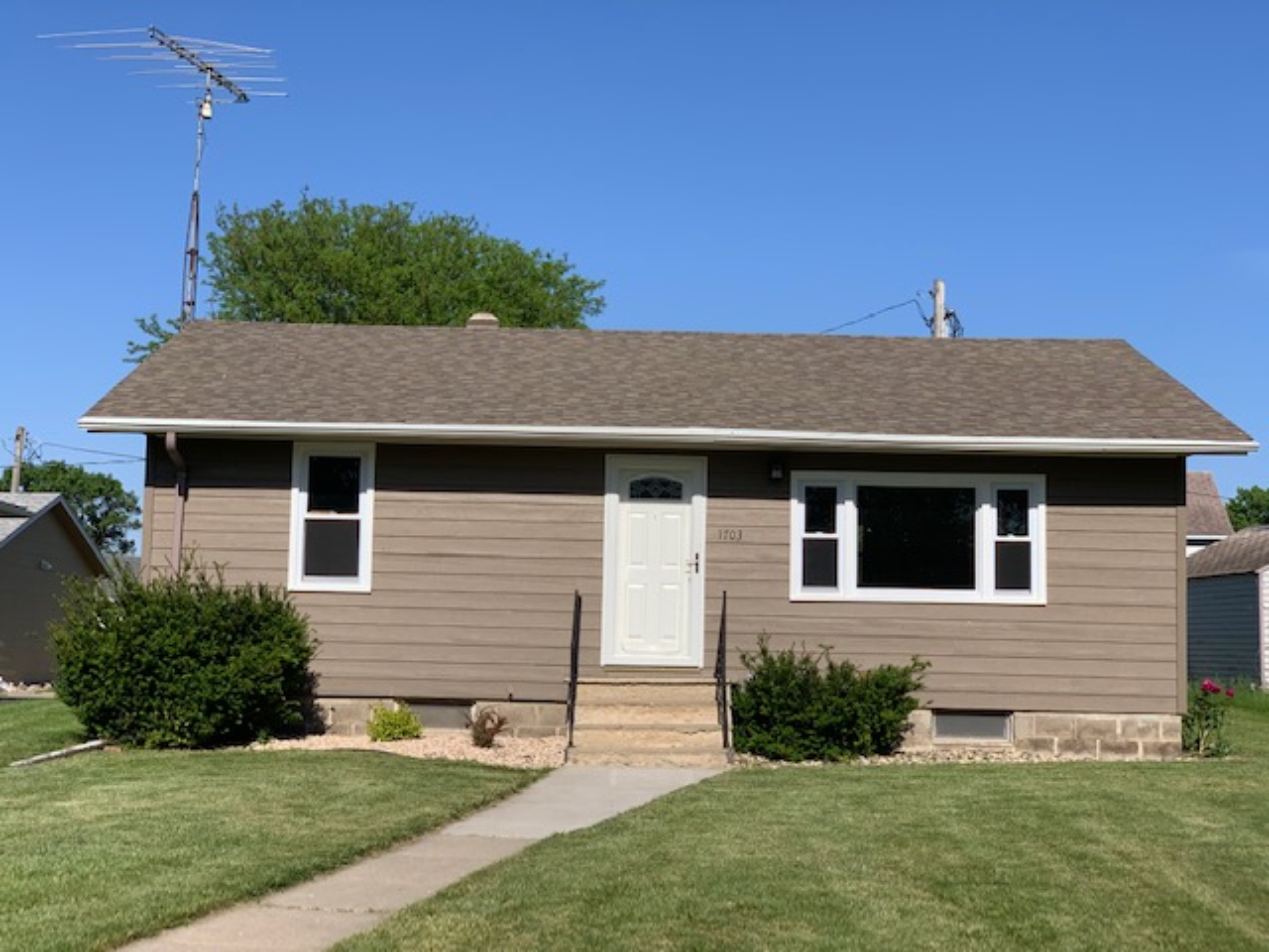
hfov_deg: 36.8
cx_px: 634
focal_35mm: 52
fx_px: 1906
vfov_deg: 28.0
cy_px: 476
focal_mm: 6
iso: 16
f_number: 2.4
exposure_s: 1/1332
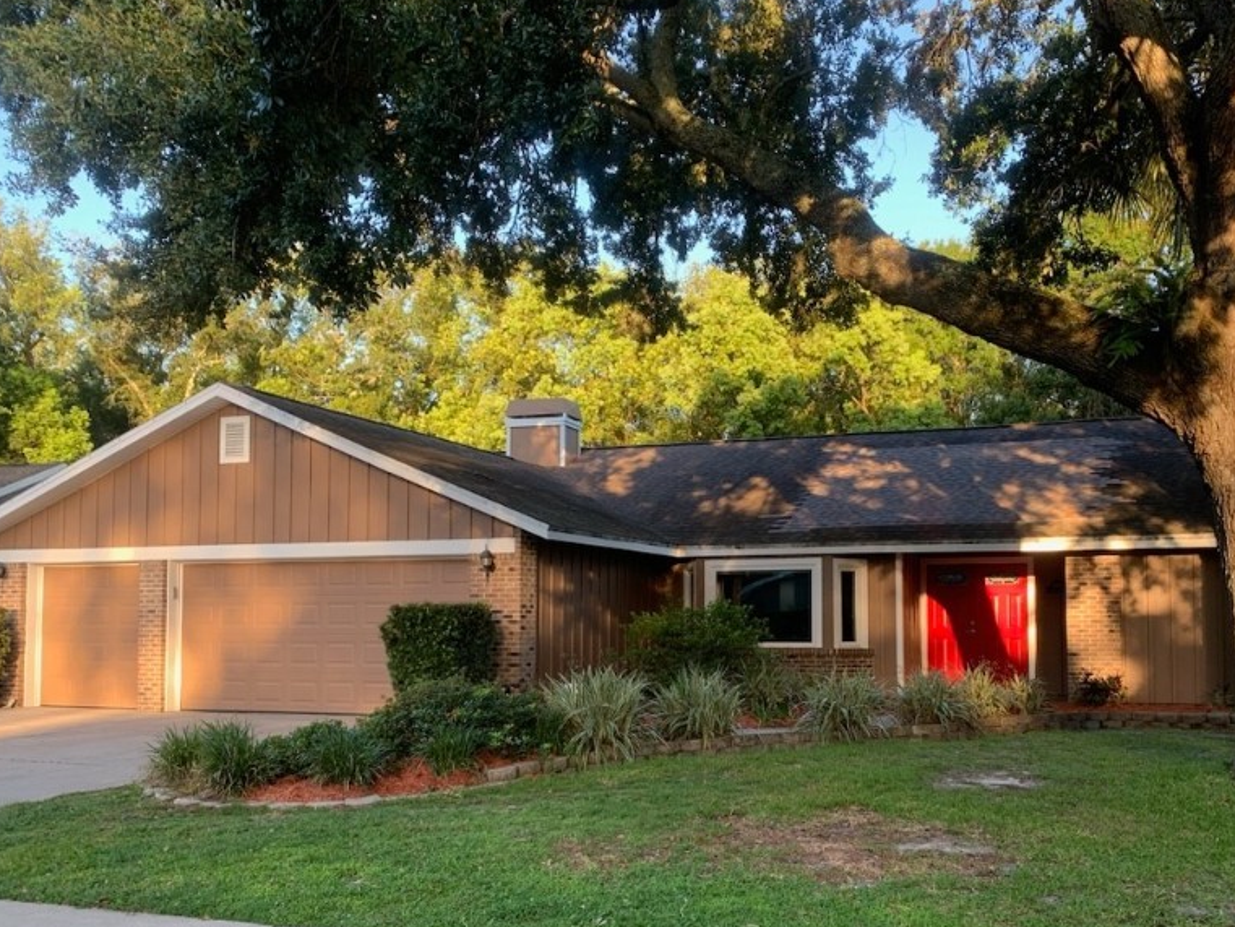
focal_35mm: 35
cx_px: 719
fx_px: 1249
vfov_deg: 40.4
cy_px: 576
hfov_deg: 52.4
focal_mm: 4.25
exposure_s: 1/122
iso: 40
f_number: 1.8
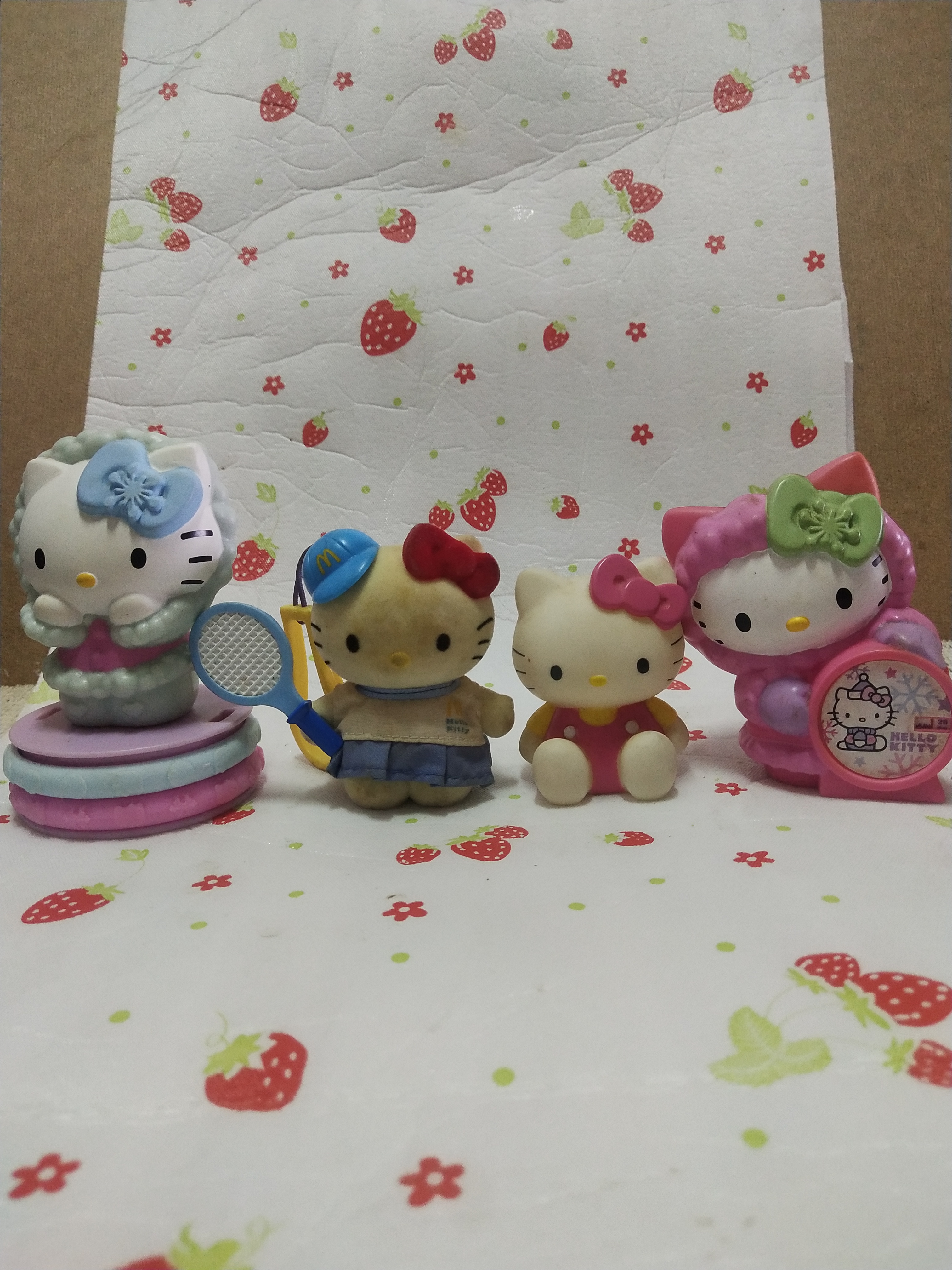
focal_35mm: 30
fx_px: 1100
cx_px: 476
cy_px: 635
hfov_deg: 46.8
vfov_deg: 60.0
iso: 373
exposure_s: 1/33.3
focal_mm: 3.95
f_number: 1.8
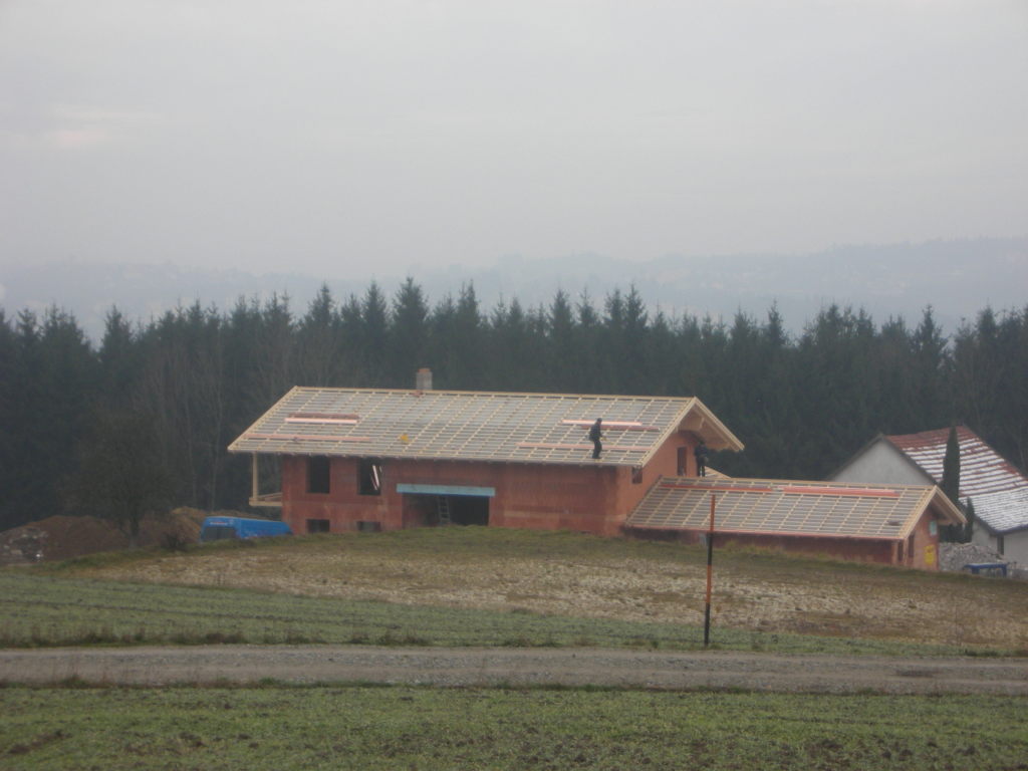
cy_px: 386
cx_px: 514
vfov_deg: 14.1
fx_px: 3118
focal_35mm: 105
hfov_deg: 18.7
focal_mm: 17.4
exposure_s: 1/60.3
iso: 66
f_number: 5.4
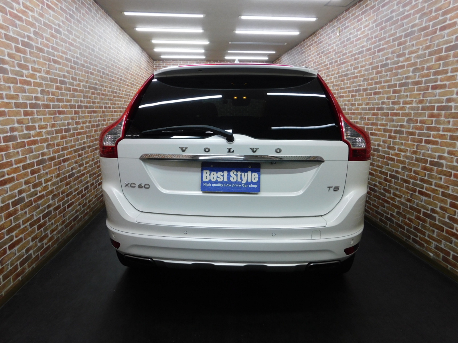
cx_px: 229
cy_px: 172
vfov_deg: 58.9
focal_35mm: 23
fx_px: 304
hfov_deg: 73.9
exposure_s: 1/30
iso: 160
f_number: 3
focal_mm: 4
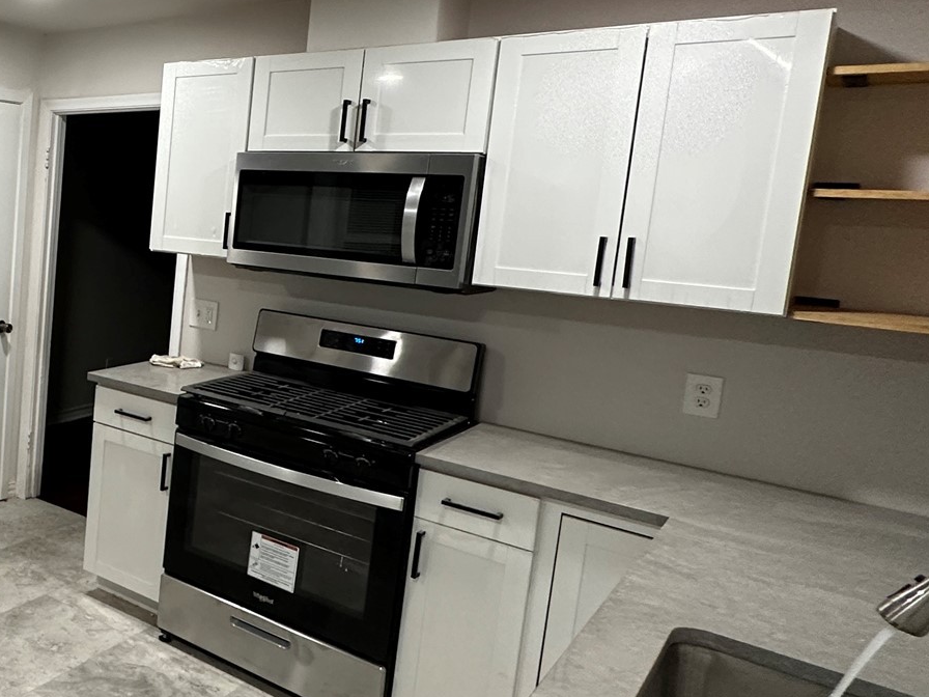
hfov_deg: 43.1
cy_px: 276
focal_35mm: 32
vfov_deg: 43.9
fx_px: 859
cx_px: -111
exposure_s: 1/60
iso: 200
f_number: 2.2
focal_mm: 2.22
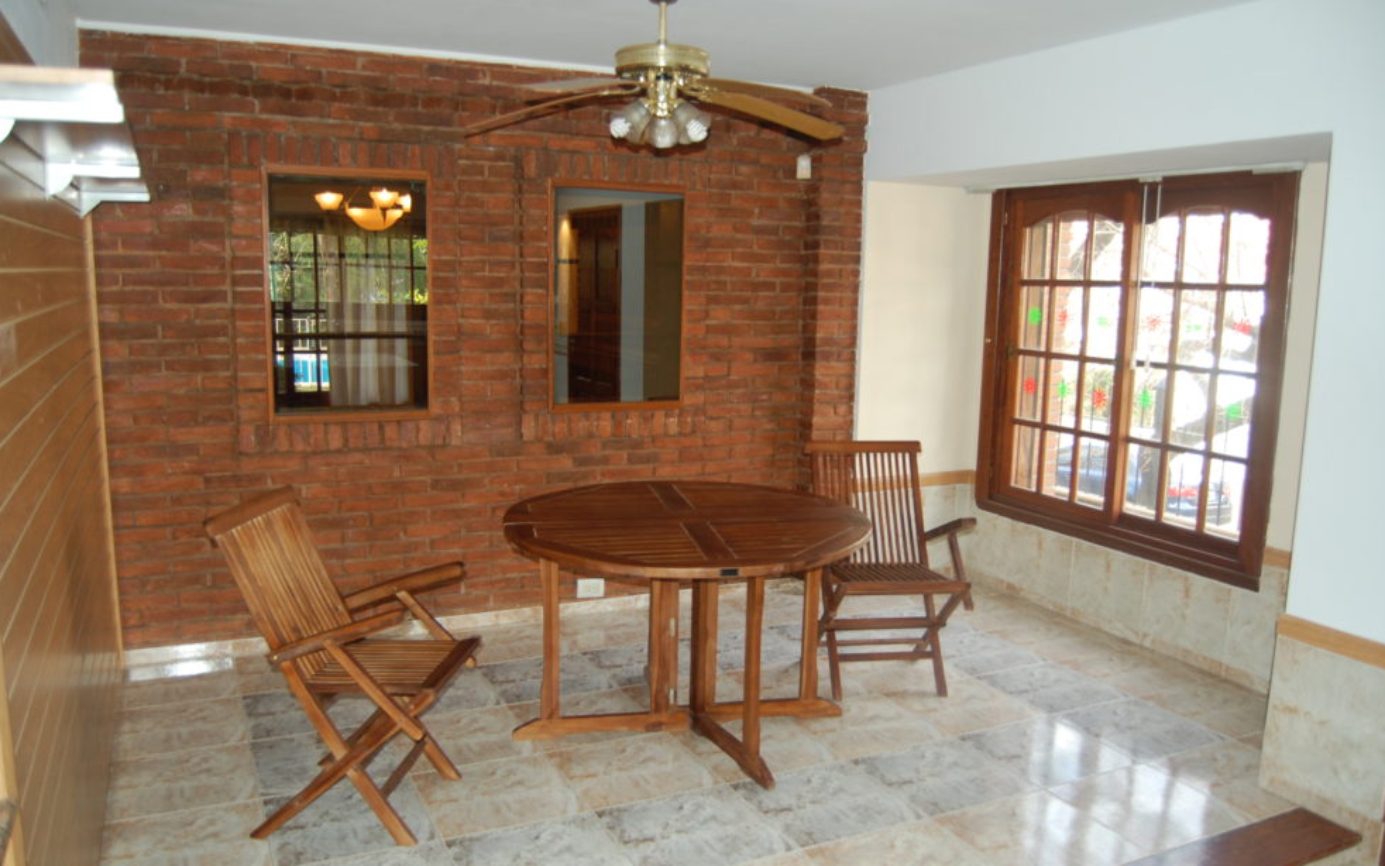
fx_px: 1057
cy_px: 455
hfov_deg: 66.5
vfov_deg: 44.5
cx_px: 684
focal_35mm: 28
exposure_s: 1/60
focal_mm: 18
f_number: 3.5
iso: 400
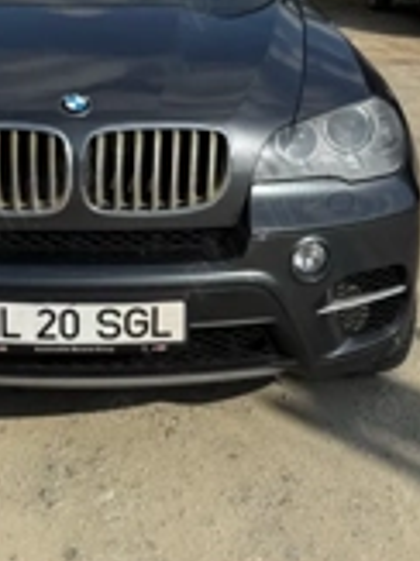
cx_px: 93
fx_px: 956
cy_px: -21
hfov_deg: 24.4
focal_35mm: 59
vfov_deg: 30.1
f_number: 1.78
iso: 80
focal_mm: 6.76
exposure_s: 1/4405
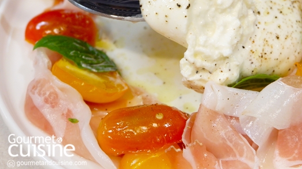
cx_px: 206
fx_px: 648
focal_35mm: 81
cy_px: 36
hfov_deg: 26.0
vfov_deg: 14.8
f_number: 5.3
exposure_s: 1/80
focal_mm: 37.1
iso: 1250
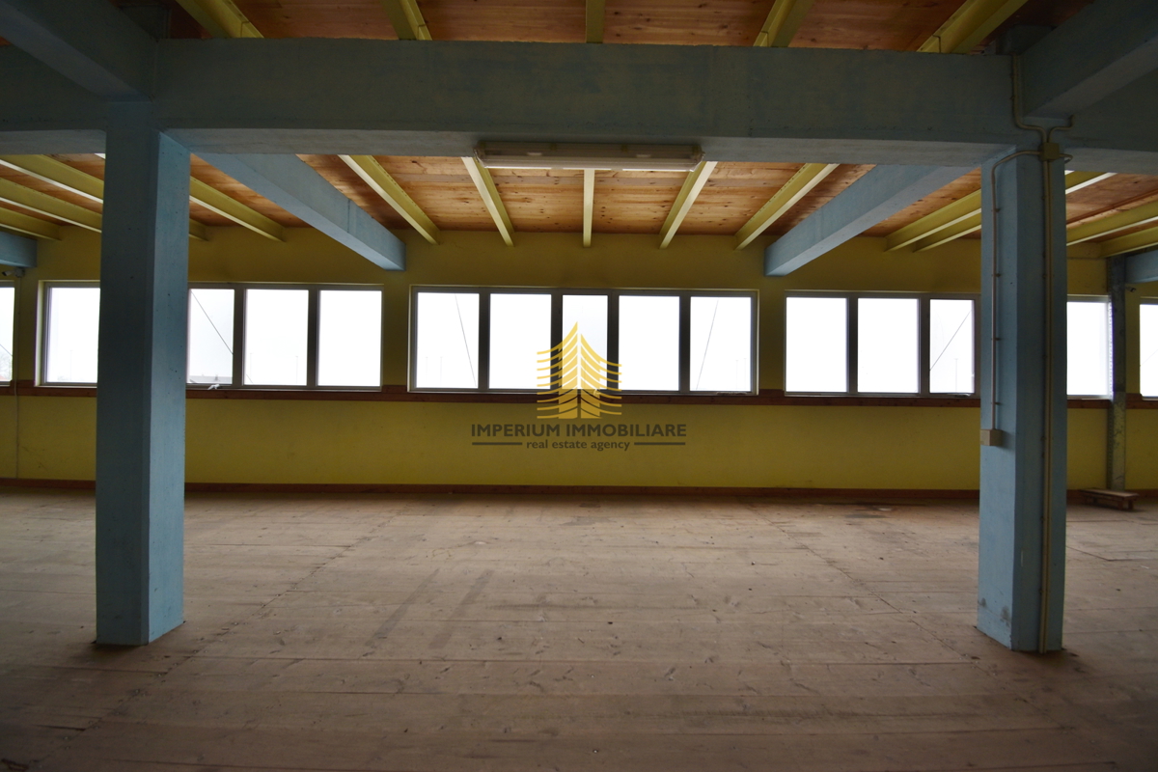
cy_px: 386
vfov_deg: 77.3
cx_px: 579
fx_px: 482
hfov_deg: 100.4
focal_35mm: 15
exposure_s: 1/100
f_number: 5
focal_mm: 10
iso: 100
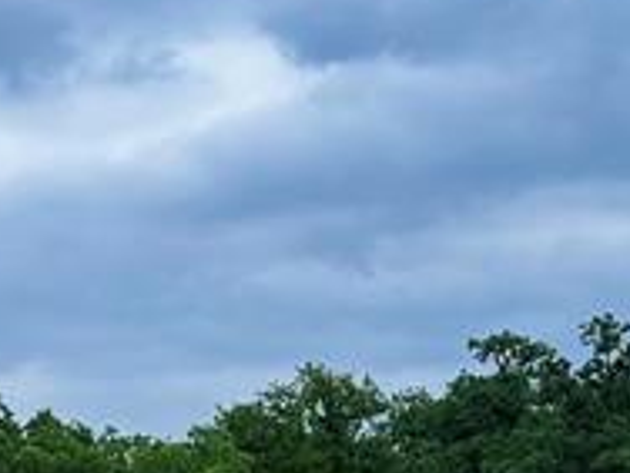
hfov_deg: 15.0
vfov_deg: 10.6
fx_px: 2384
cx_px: 214
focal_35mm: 131
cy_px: 862
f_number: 1.78
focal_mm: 6.76
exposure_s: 1/499
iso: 80
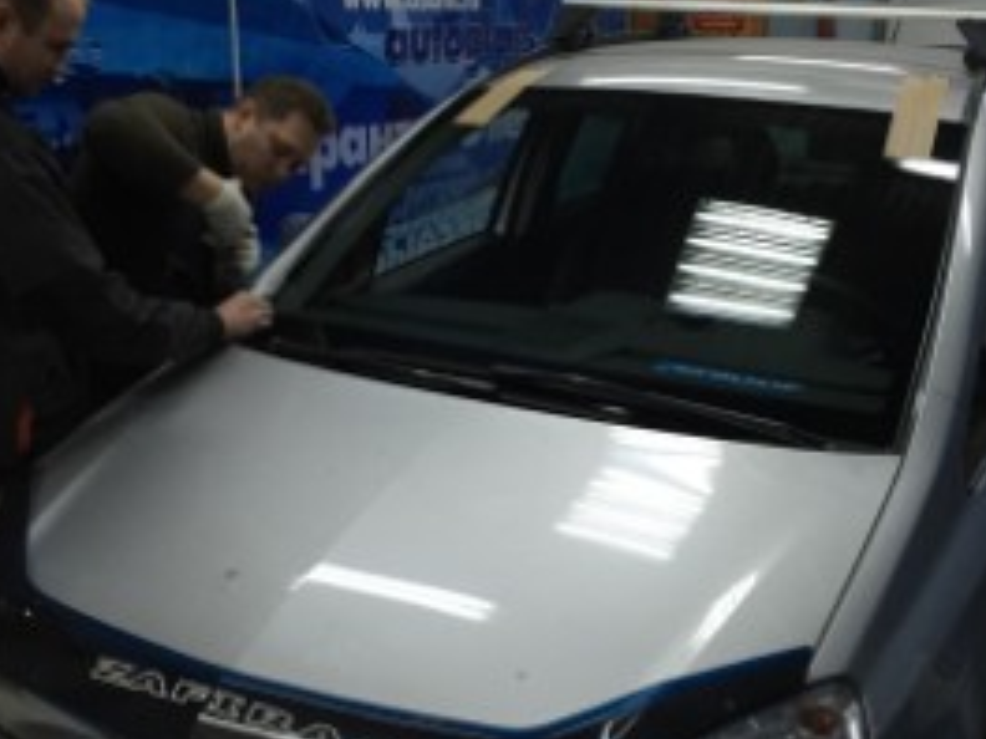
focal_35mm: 44
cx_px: 549
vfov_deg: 32.8
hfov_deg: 42.9
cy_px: 418
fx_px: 1253
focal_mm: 4.15
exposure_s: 1/33
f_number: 2.2
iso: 64
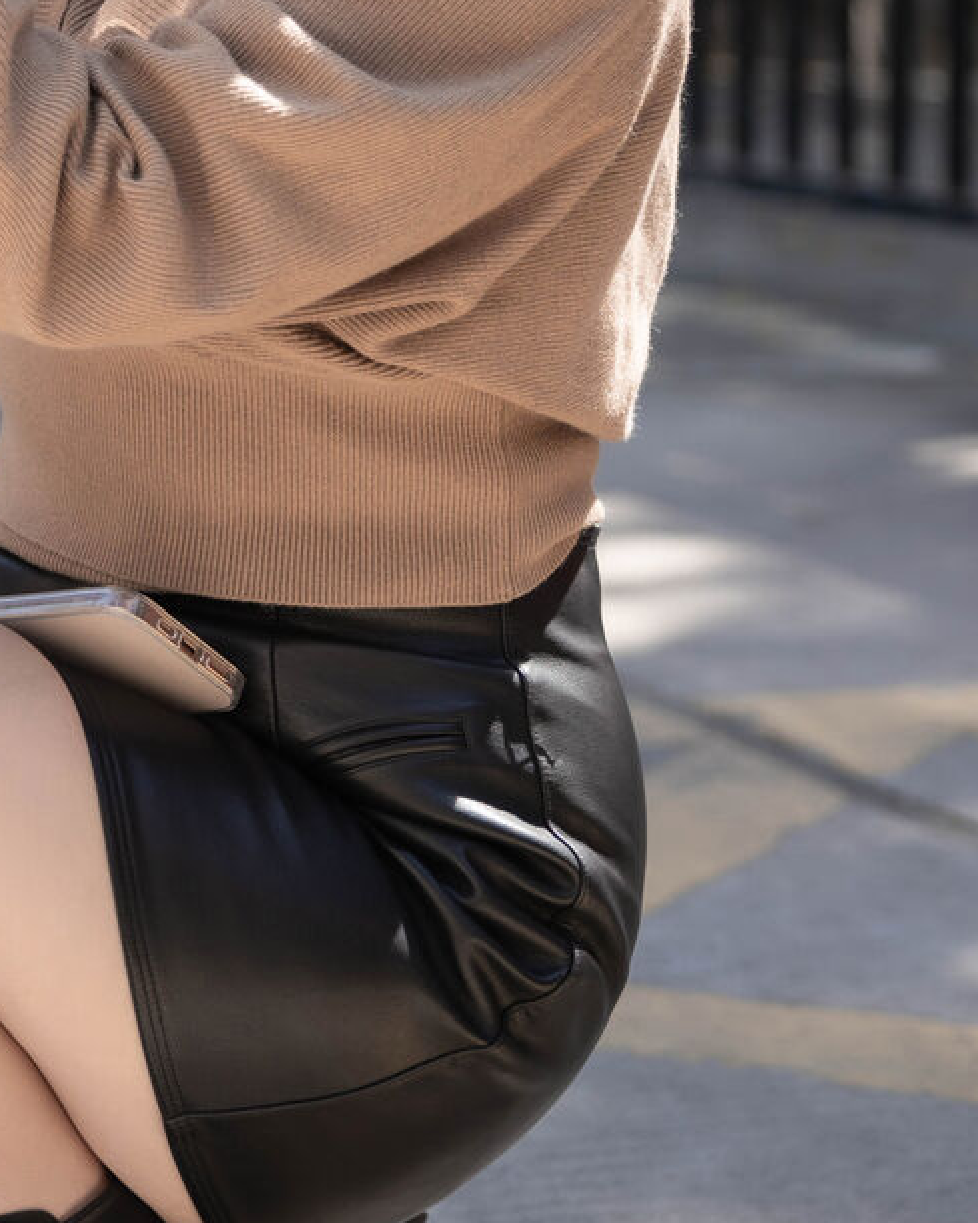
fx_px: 4812
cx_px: -138
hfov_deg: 11.4
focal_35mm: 133
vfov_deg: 14.2
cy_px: -14
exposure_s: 1/500
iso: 100
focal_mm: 48
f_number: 2.8
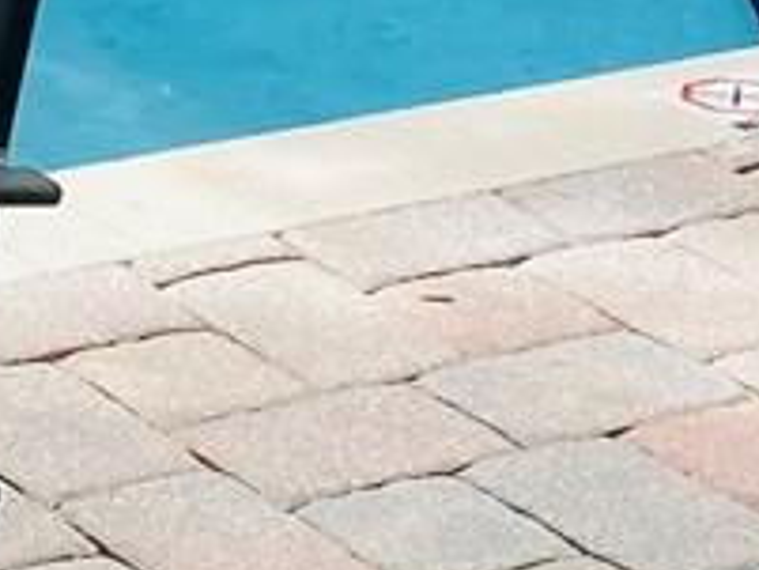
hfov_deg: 9.1
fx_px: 4541
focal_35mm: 207
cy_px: -917
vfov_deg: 6.7
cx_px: -646
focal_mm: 4.25
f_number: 1.8
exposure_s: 1/1007
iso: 32
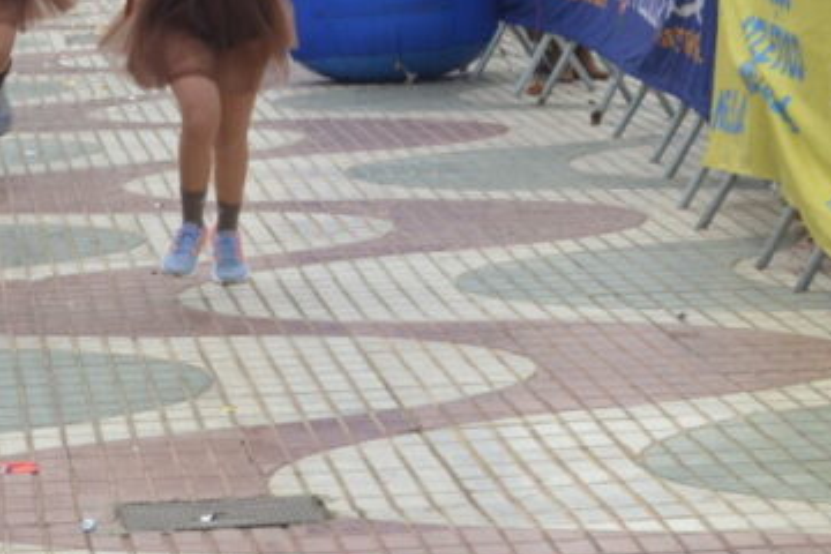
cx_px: 72
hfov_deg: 8.7
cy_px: -28
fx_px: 5411
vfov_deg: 5.8
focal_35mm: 234
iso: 450
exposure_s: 1/500
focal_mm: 55
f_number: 5.6
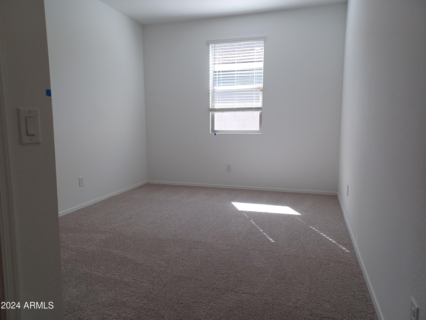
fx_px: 308
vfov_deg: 54.9
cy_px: 160
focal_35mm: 25
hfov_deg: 69.4
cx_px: 213
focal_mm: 4.6
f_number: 1.8
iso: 64
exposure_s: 1/60
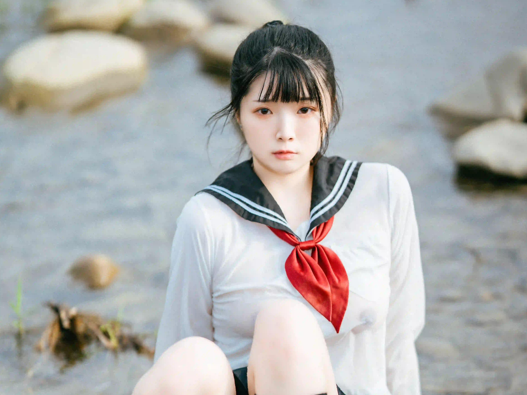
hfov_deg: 16.0
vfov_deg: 12.0
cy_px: 309
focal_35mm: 123
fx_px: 1873
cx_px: 264
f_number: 1.4
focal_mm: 85
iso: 100
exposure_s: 1/3200
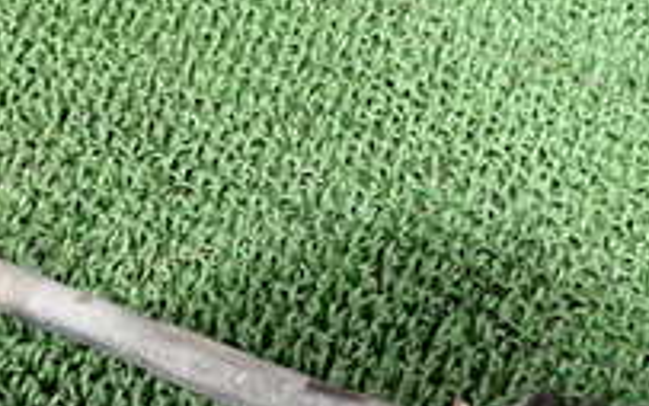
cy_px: 345
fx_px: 1663
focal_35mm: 94
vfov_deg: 13.8
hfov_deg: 22.1
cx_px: 336
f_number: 2.3
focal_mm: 5.4
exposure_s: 1/200
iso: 100
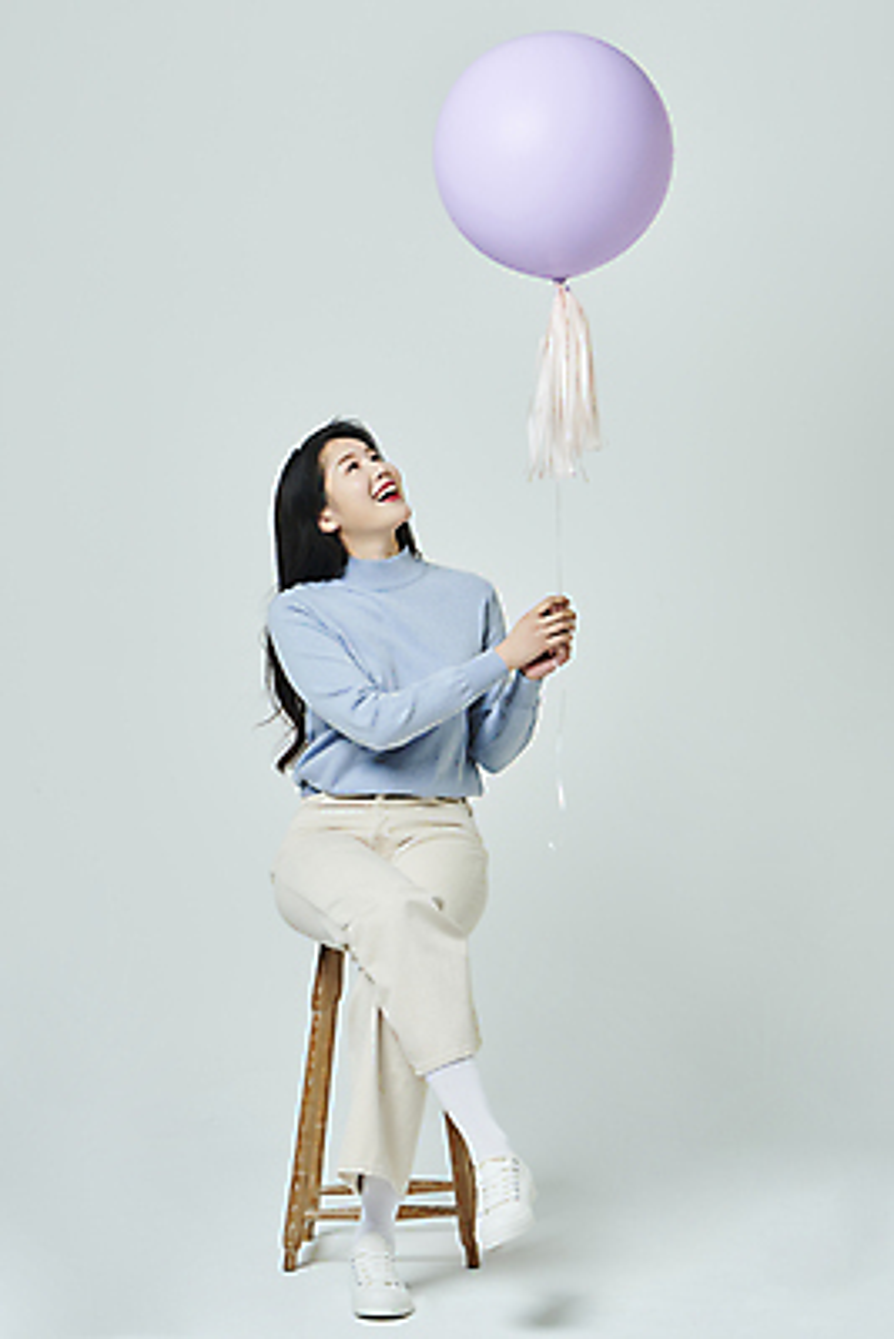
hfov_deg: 19.5
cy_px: 670
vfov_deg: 28.8
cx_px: 447
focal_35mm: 70
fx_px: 2605
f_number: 11
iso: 100
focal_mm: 70
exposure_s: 1/125
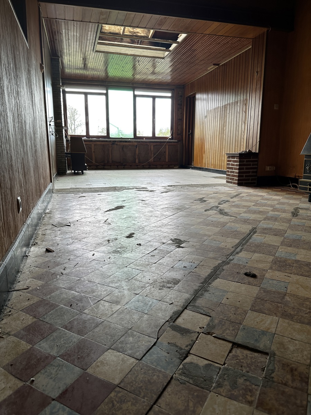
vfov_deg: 71.6
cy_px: 208
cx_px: 156
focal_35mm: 24
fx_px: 287
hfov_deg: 56.8
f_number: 1.78
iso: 64
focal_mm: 6.86
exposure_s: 1/138
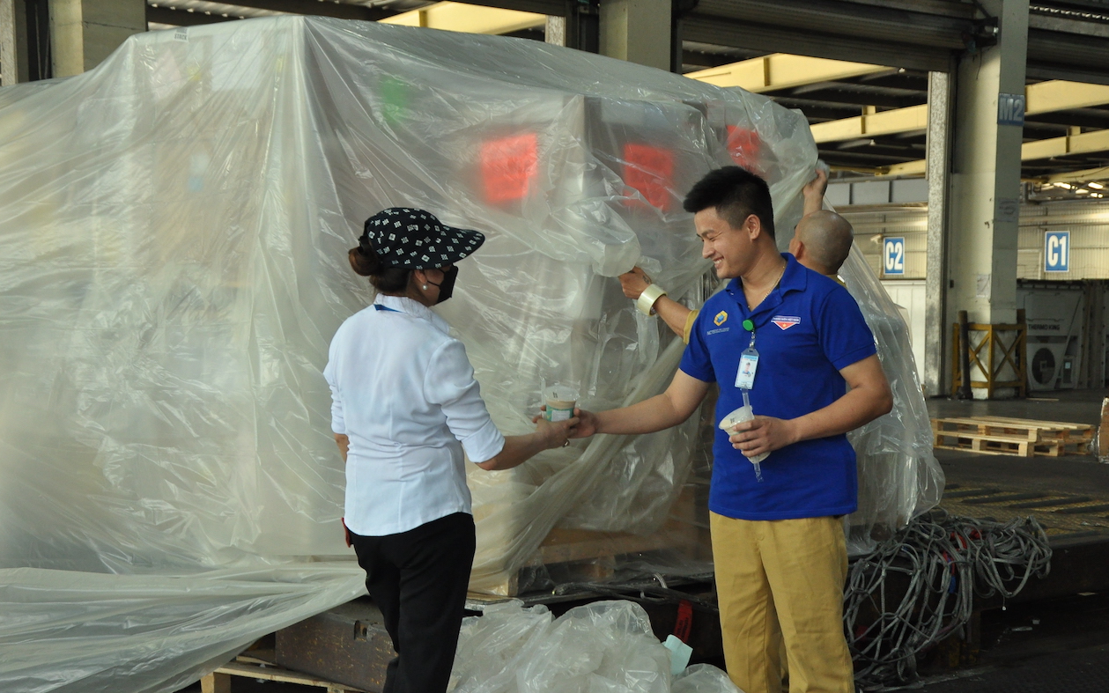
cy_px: 360
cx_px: 549
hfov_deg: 34.5
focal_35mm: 59
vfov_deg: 22.0
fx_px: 1783
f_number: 5.6
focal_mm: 38
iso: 1000
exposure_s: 1/90
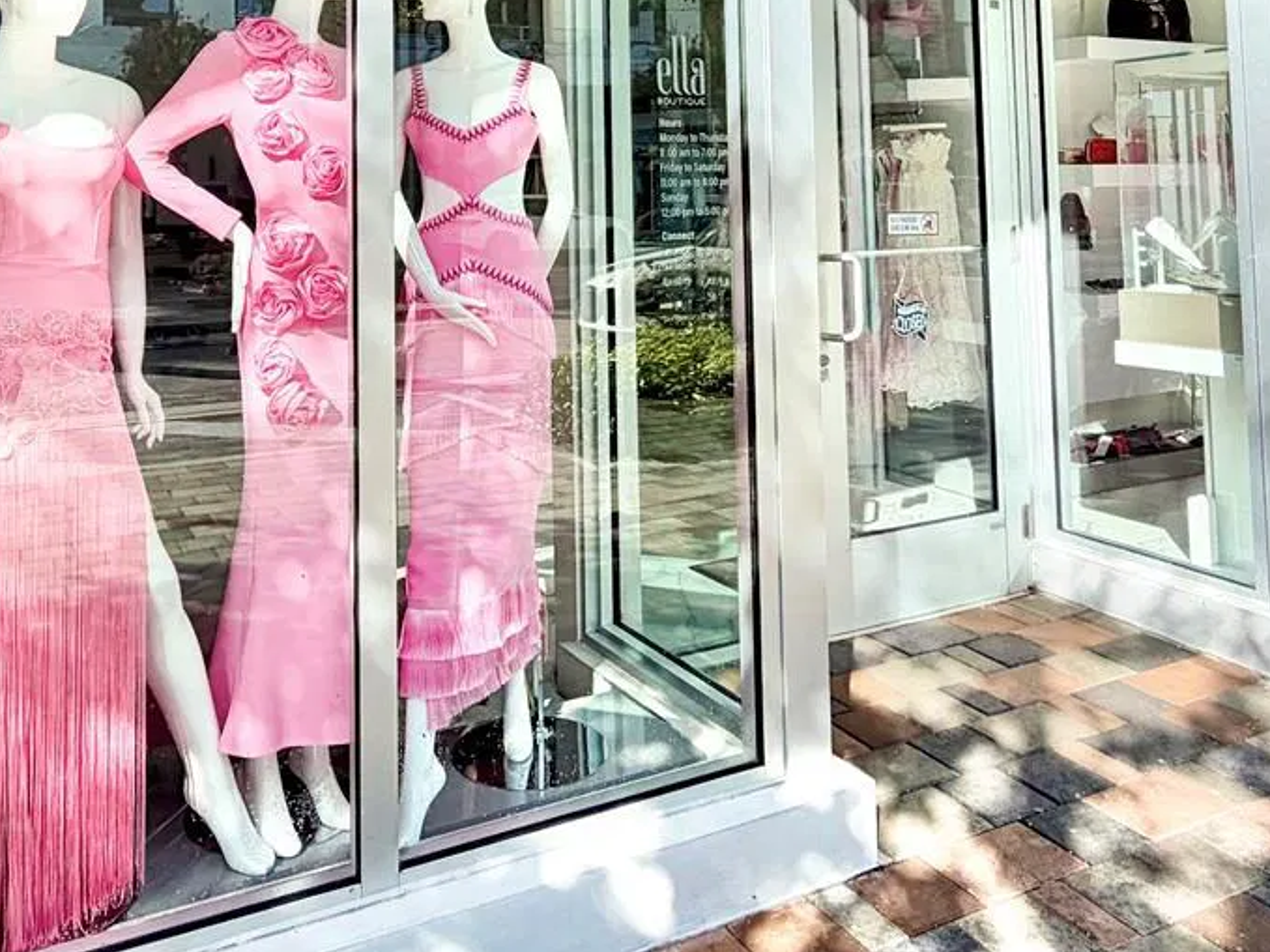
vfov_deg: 40.1
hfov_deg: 55.3
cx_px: 576
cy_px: 116
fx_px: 1210
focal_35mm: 33
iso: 40
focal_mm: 2.22
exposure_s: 1/742
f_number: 2.2
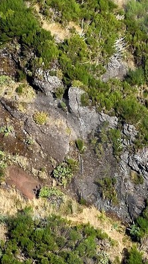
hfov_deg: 1.3
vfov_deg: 2.3
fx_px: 6705
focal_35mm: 959
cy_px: 222
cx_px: -65
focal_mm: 150
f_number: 11
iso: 200
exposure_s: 1/320
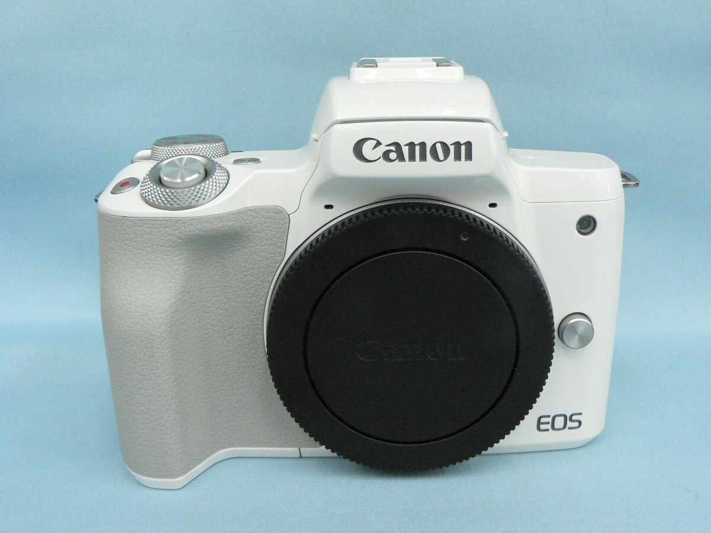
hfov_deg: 51.4
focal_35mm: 36
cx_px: 356
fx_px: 739
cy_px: 266
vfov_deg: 39.7
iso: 400
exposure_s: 1/80
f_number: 4.5
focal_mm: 6
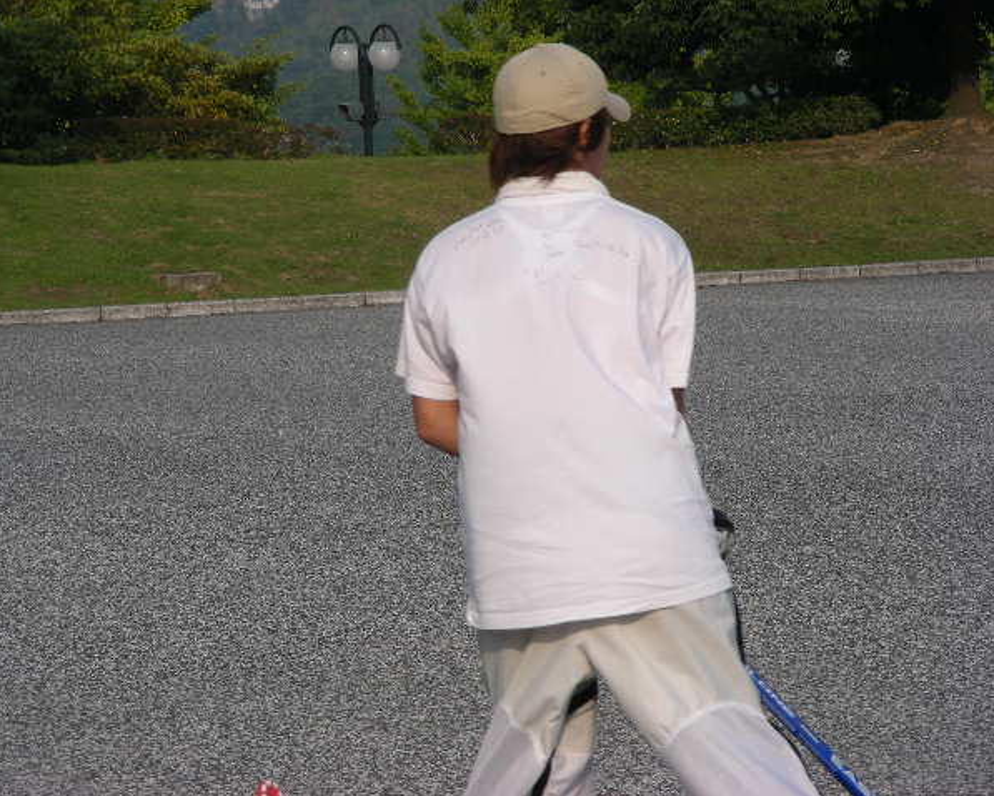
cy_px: 398
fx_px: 6033
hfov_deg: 9.4
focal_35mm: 205
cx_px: 466
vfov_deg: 7.5
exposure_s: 1/685
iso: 50
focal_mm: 32.7
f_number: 4
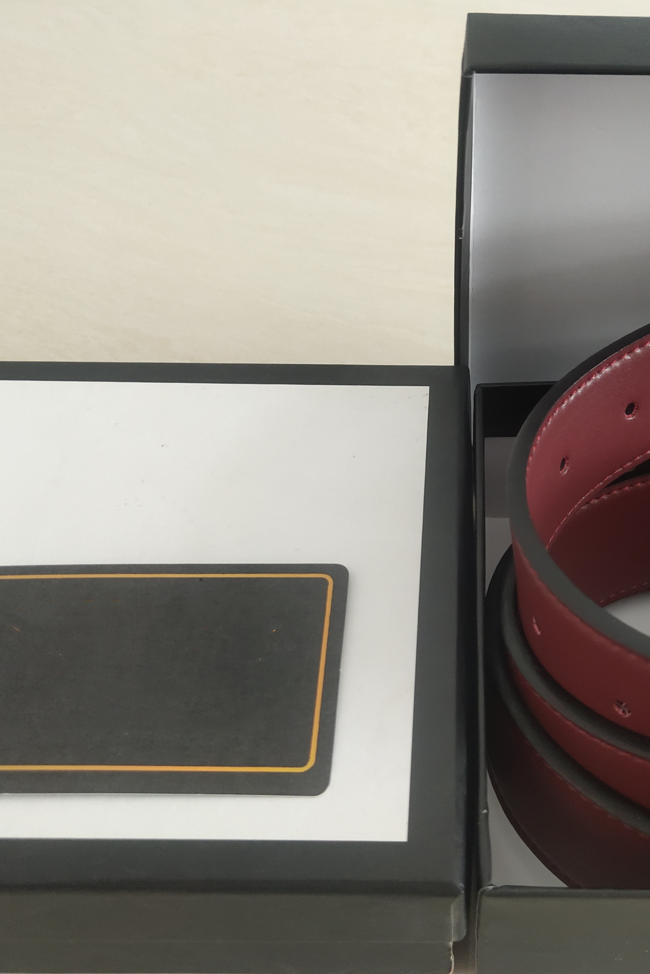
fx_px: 1002
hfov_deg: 35.3
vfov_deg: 51.9
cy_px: 498
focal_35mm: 37
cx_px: 469
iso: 241
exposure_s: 1/50
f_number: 1.79
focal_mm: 4.27
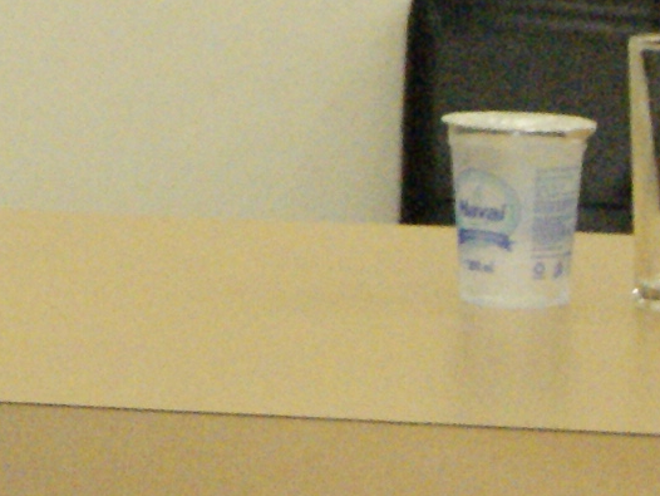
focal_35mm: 397
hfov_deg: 4.8
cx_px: -1100
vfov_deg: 3.7
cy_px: -615
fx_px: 7573
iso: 3200
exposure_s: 1/125
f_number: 5.6
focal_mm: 50
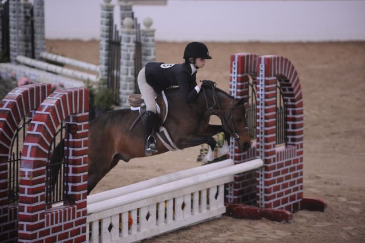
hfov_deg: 10.3
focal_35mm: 200
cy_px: 122
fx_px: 2027
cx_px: 182
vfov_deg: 6.9
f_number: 2.8
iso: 5000
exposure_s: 1/400
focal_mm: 200
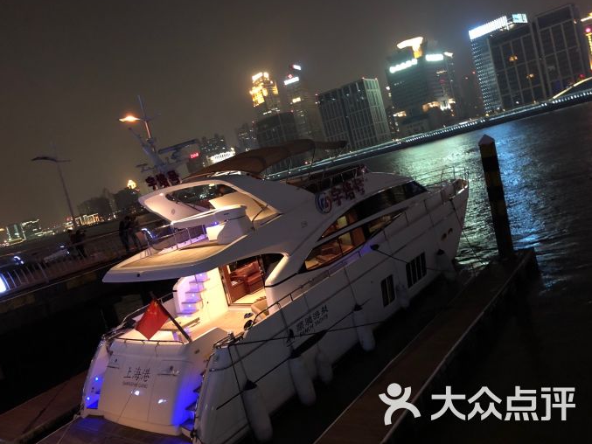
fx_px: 513
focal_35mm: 30
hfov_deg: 60.0
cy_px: 220
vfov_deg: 46.8
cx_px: 292
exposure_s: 1/4
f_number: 1.8
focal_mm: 3.99
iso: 160
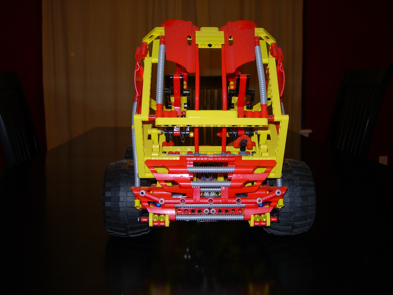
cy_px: 148
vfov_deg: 35.1
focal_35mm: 41
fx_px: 465
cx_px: 196
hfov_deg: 45.8
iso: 79
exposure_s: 1/64
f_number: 2.9
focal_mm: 8.5
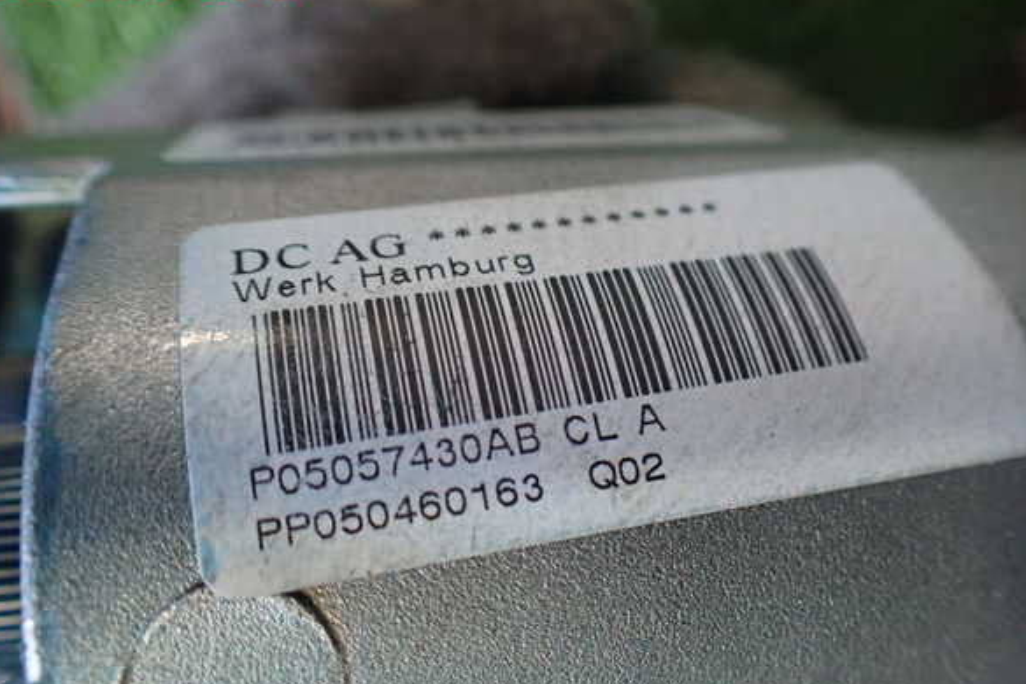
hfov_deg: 58.7
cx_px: 503
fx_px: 912
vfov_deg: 41.1
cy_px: 360
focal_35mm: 32
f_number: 2.3
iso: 800
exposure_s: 1/125
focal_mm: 5.4
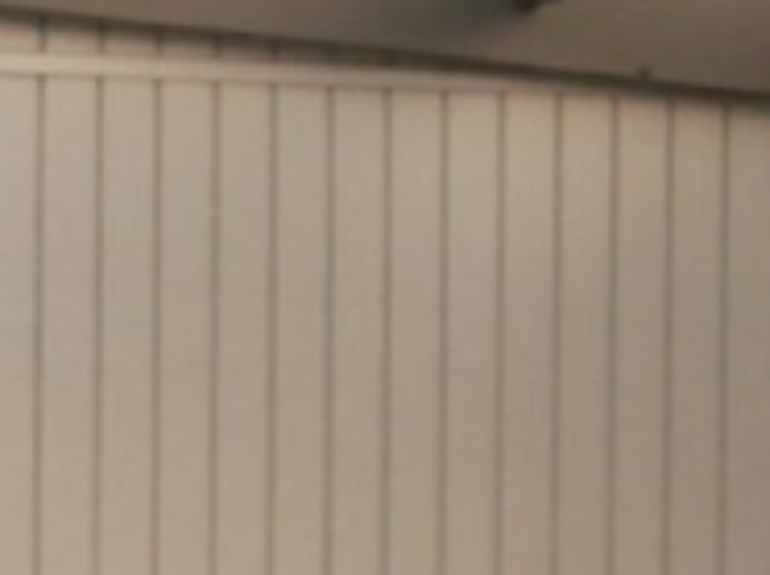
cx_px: -1428
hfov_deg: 3.1
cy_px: 1905
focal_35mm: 621
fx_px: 13796
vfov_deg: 2.4
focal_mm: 45
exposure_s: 1/100
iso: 1600
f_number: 4
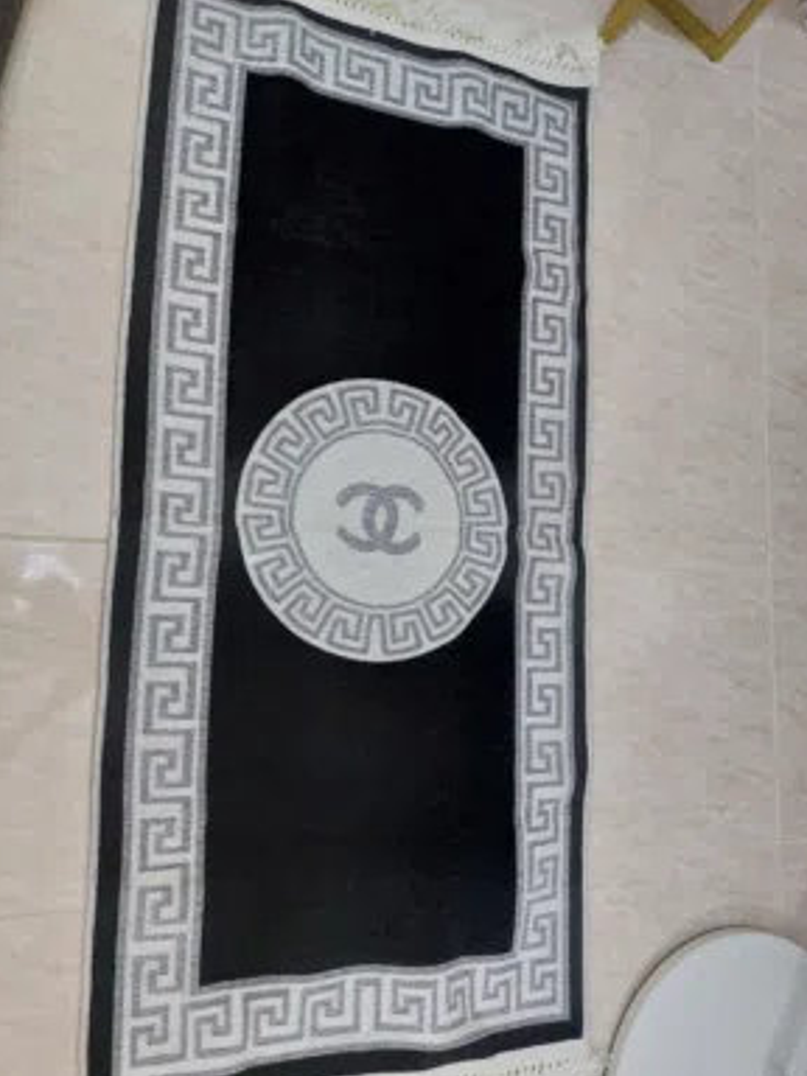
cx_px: 409
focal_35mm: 25
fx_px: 777
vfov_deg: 69.4
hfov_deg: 54.9
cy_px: 532
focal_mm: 5.23
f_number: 1.8
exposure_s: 1/25
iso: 640
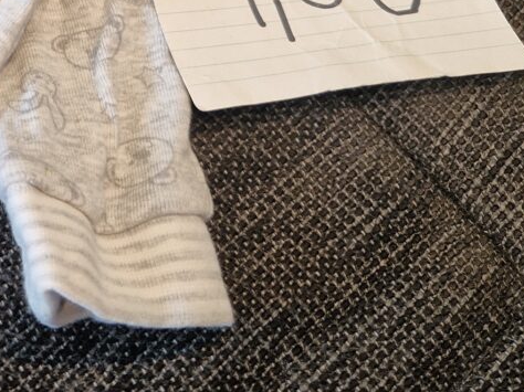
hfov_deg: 25.1
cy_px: -70
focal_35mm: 68
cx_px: -137
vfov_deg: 20.3
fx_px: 1029
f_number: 1.8
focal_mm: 5.4
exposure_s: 1/117
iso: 50
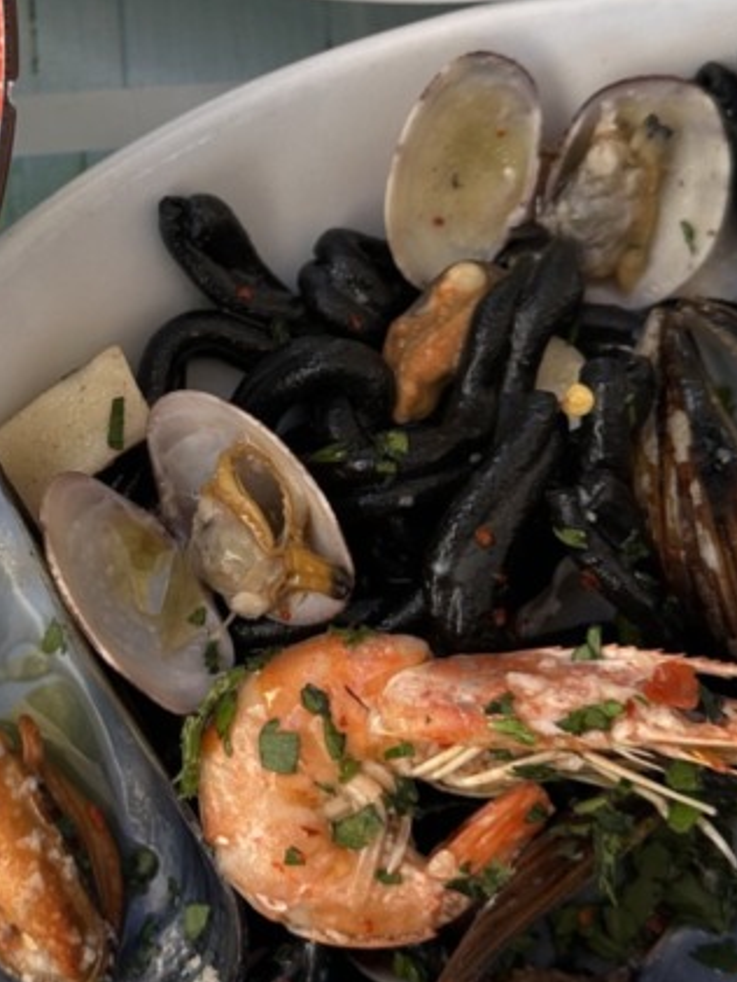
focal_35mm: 73
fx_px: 2071
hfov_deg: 19.9
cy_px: 390
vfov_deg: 26.6
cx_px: 124
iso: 80
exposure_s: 1/464
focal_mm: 6.86
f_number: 1.78
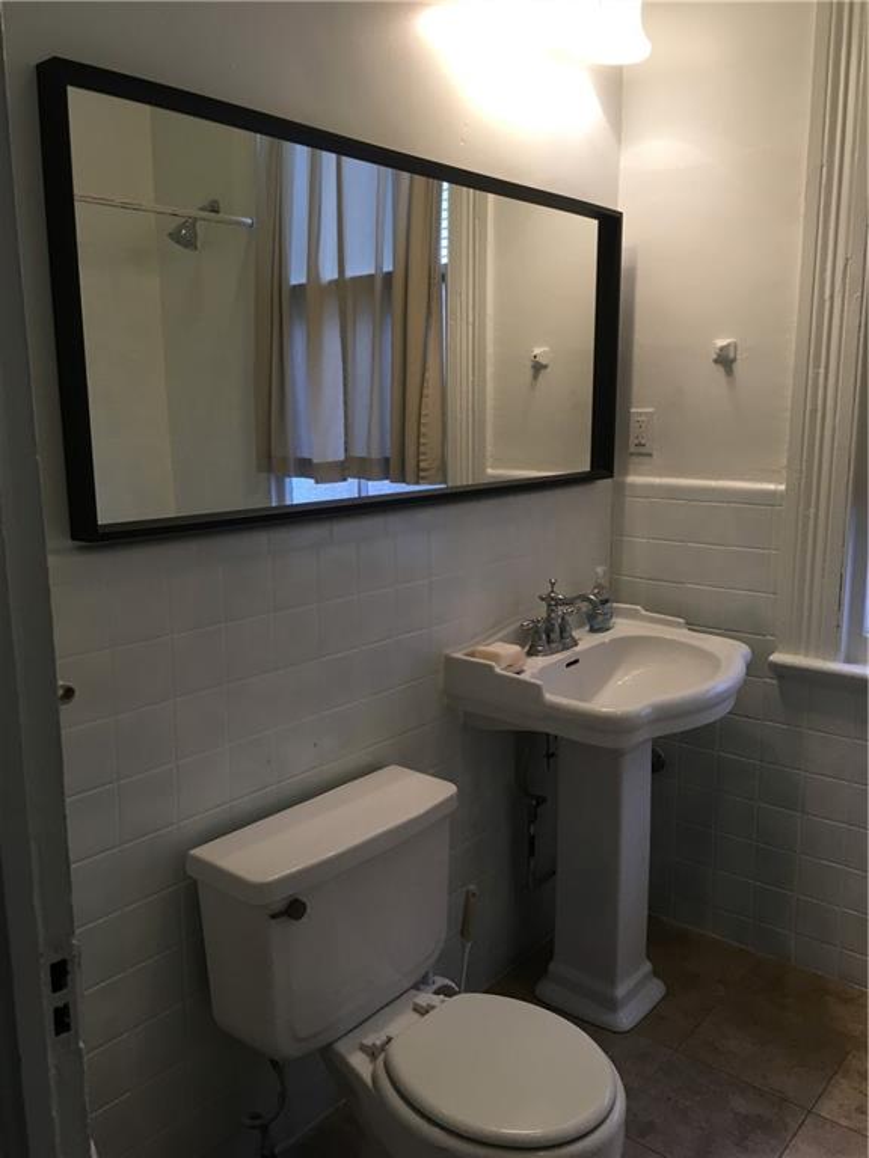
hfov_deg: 48.2
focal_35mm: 29
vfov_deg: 61.7
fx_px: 971
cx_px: 434
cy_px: 579
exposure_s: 1/30
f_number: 2.2
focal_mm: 4.15
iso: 32
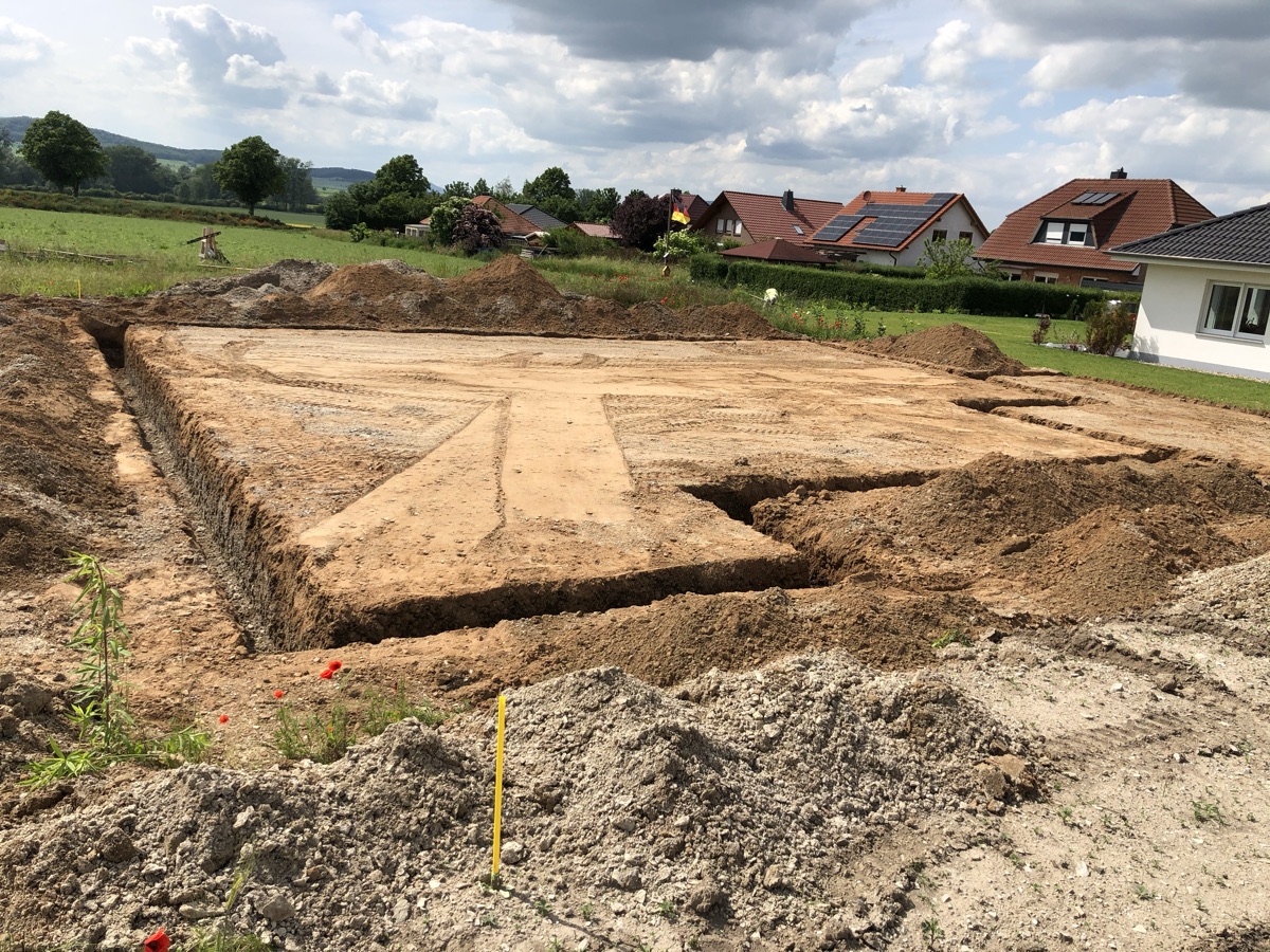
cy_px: 476
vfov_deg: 49.7
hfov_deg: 63.4
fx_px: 1027
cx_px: 635
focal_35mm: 28
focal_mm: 4
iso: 20
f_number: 1.8
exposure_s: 1/2208
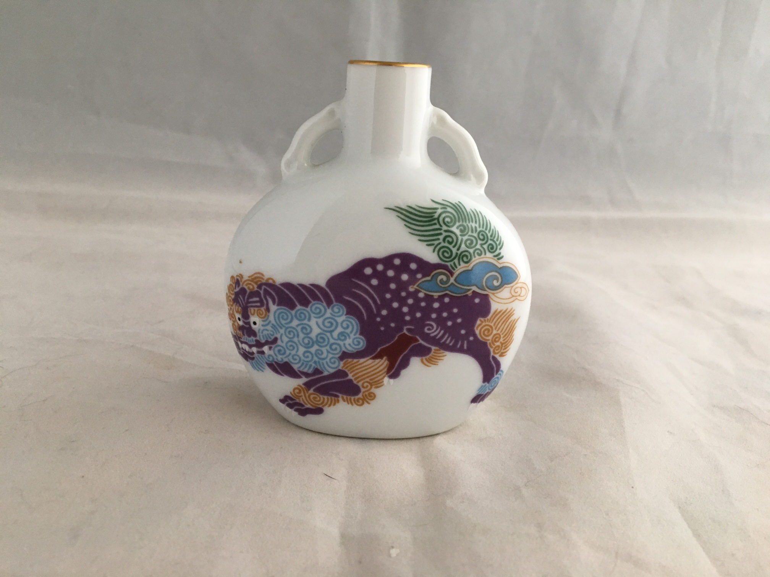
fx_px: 645
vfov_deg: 48.2
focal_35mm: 29
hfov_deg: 61.7
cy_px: 288
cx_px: 385
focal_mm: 4.15
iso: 125
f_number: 2.2
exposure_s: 1/33
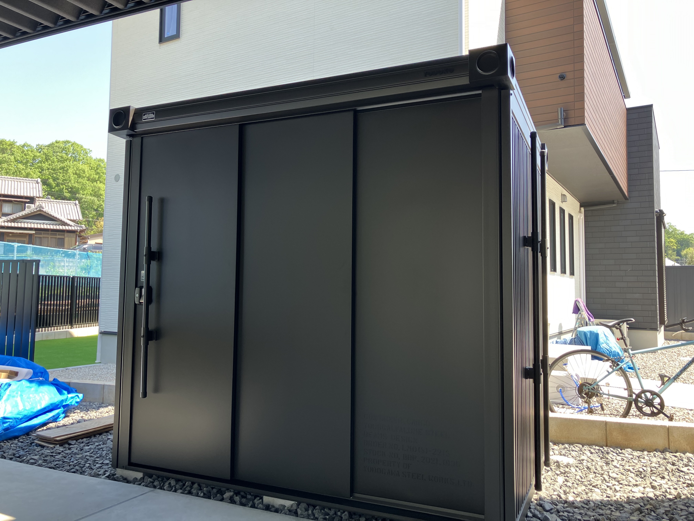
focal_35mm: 28
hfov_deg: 63.4
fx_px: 561
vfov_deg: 49.7
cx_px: 347
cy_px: 260
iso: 25
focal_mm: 3.99
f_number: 1.8
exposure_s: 1/121
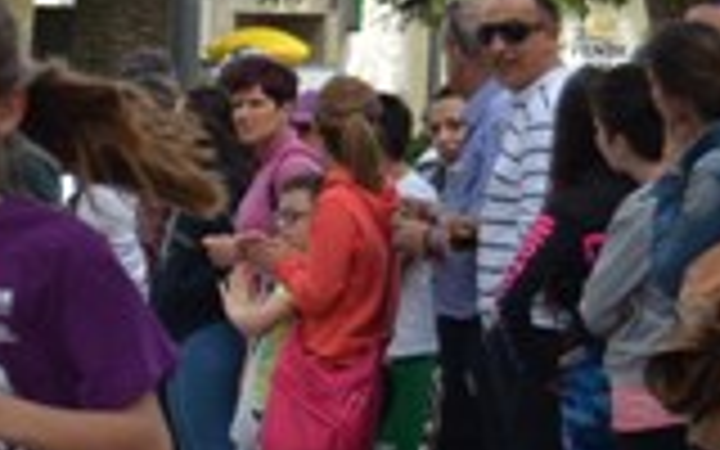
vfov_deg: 4.7
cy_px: 342
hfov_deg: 7.3
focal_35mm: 280
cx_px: -562
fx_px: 5494
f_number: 5.3
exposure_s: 1/1000
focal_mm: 46
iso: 640
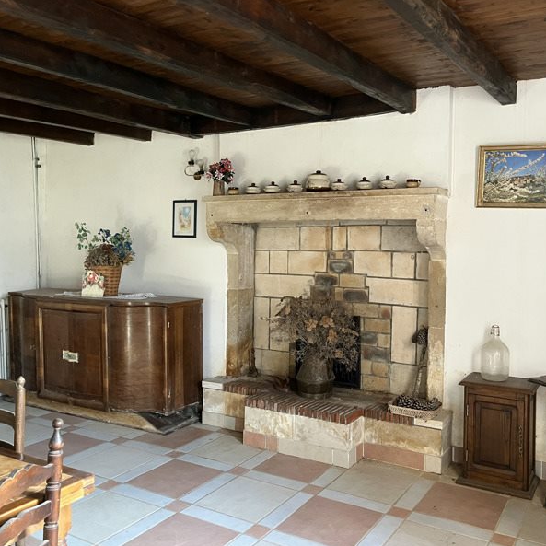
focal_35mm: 31
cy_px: 273
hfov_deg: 52.2
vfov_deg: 52.5
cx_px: 323
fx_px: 553
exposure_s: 1/60
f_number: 1.6
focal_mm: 5.1
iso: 400
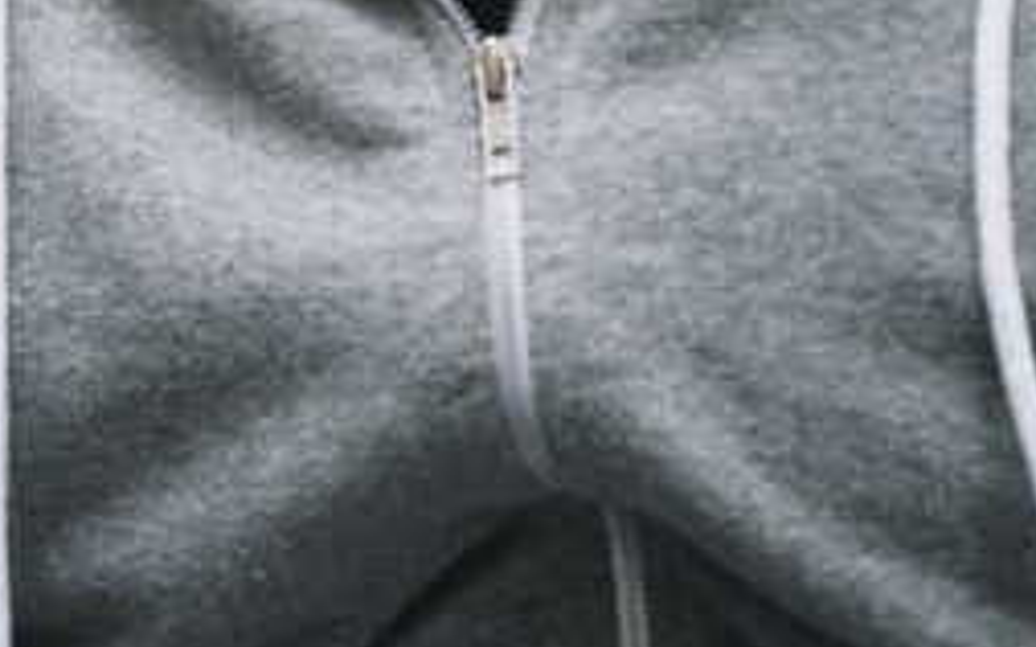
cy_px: -639
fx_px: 8158
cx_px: -586
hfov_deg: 7.1
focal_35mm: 289
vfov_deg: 4.5
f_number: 3.5
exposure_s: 1/250
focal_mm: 70
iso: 250
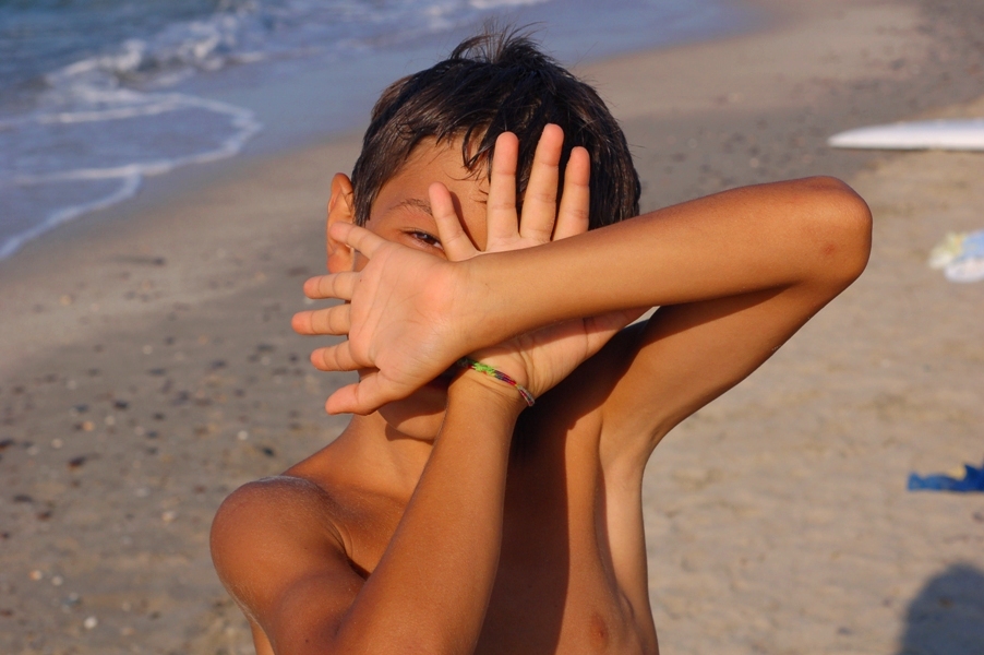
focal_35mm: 75
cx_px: 492
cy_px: 328
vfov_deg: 18.2
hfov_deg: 27.0
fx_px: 2048
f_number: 8
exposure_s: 1/500
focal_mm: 50
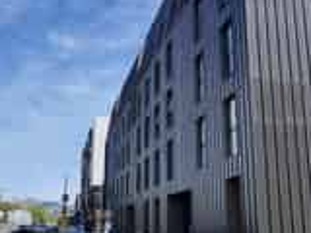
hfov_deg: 46.8
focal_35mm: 40
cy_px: 133
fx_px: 359
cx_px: 164
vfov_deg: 35.9
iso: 50
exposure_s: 1/1568
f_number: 2.2
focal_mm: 2.2
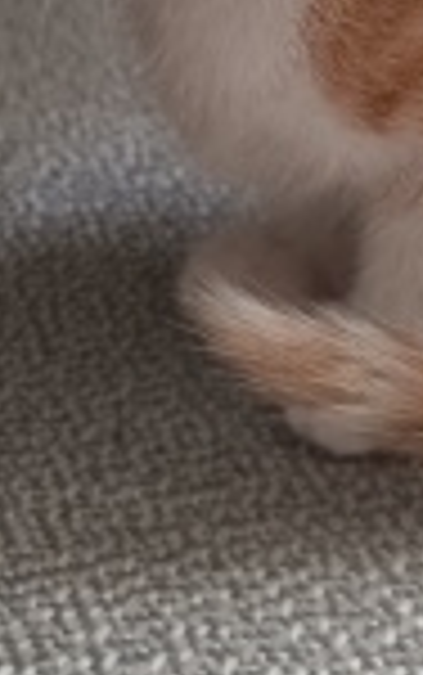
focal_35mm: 85
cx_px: 254
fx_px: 1565
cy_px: -9
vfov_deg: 23.3
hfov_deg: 15.4
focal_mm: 6.14
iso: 1163
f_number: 1.65
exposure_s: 1/25
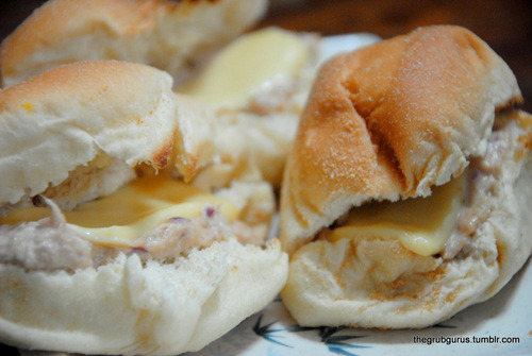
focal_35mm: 158
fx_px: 2331
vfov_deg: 8.7
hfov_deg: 13.0
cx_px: 266
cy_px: 178
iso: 800
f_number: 5.6
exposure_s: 1/8
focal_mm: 105
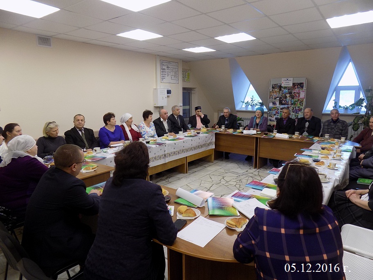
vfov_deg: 58.9
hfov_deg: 73.9
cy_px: 140
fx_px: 248
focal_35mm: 23
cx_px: 186
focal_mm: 4
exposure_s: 1/30
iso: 125
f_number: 3.1
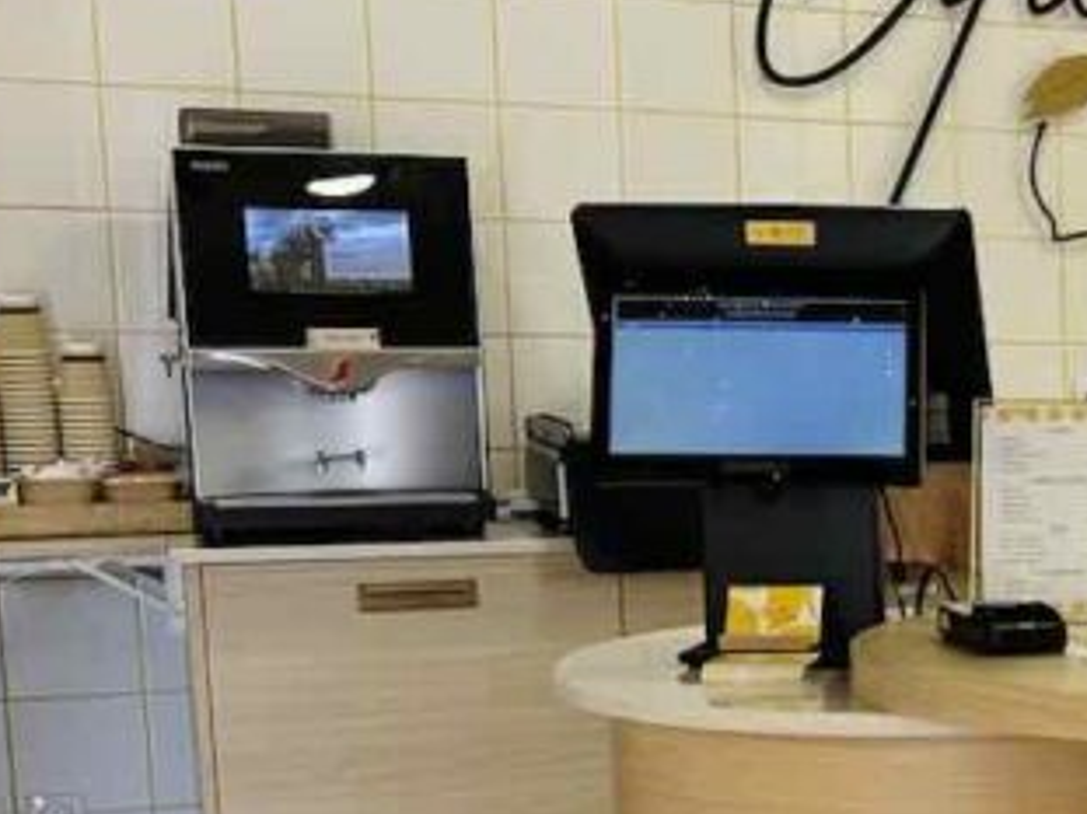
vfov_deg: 18.4
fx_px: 2480
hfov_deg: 21.3
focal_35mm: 79
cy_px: 685
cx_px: 1573
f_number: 1.78
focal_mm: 6.86
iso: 64
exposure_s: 1/173
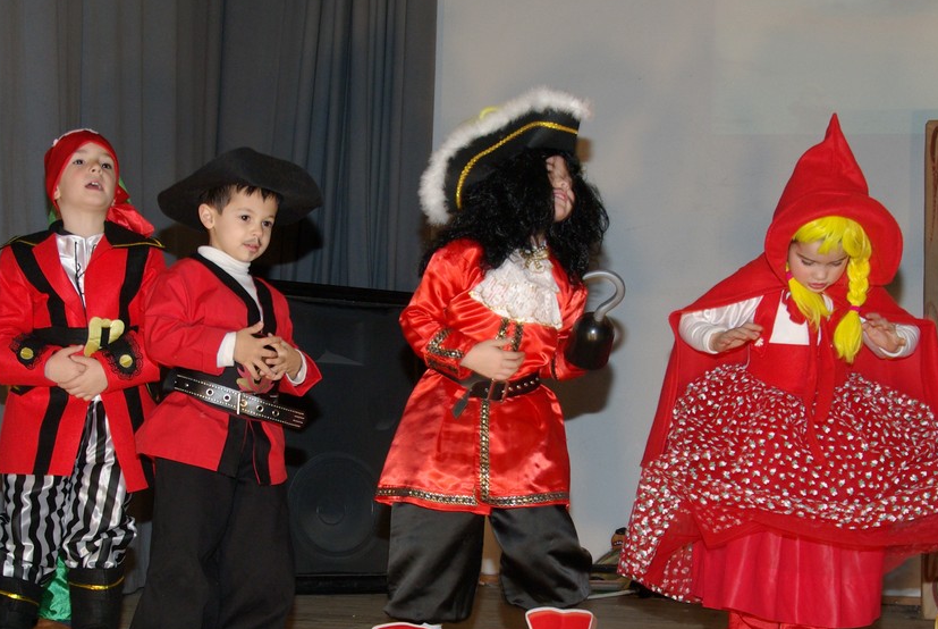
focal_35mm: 65
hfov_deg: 30.9
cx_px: 425
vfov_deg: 20.9
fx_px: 1696
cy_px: 420
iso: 400
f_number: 5.6
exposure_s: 1/45
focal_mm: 28
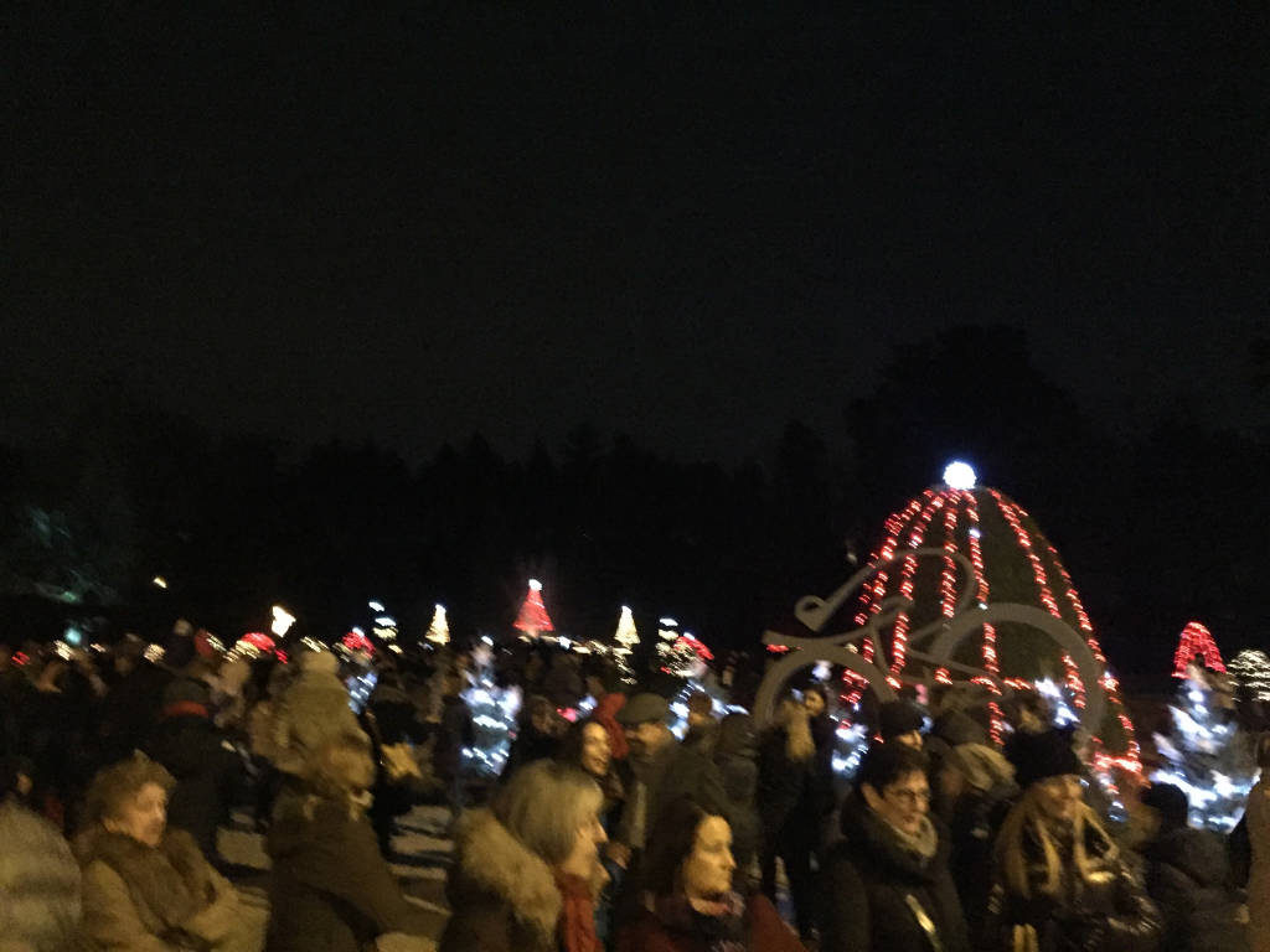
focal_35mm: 29
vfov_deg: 48.2
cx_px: 635
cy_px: 476
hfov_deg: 61.7
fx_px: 1064
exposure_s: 1/17
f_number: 2.2
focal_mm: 4.15
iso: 2000
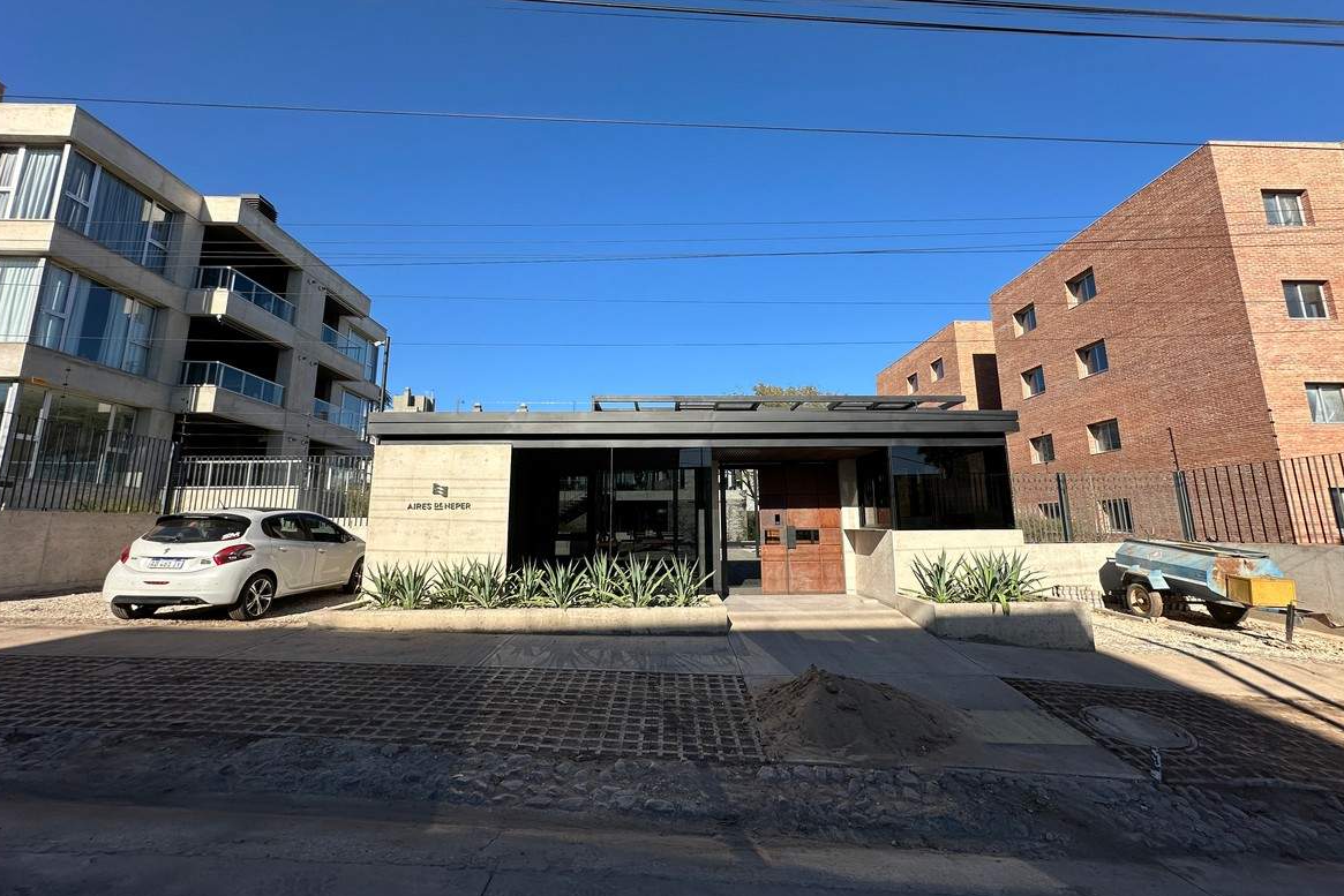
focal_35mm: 15
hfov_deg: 100.4
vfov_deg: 77.3
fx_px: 560
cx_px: 679
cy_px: 426
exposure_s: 1/1618
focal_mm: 2.22
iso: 40
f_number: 2.2
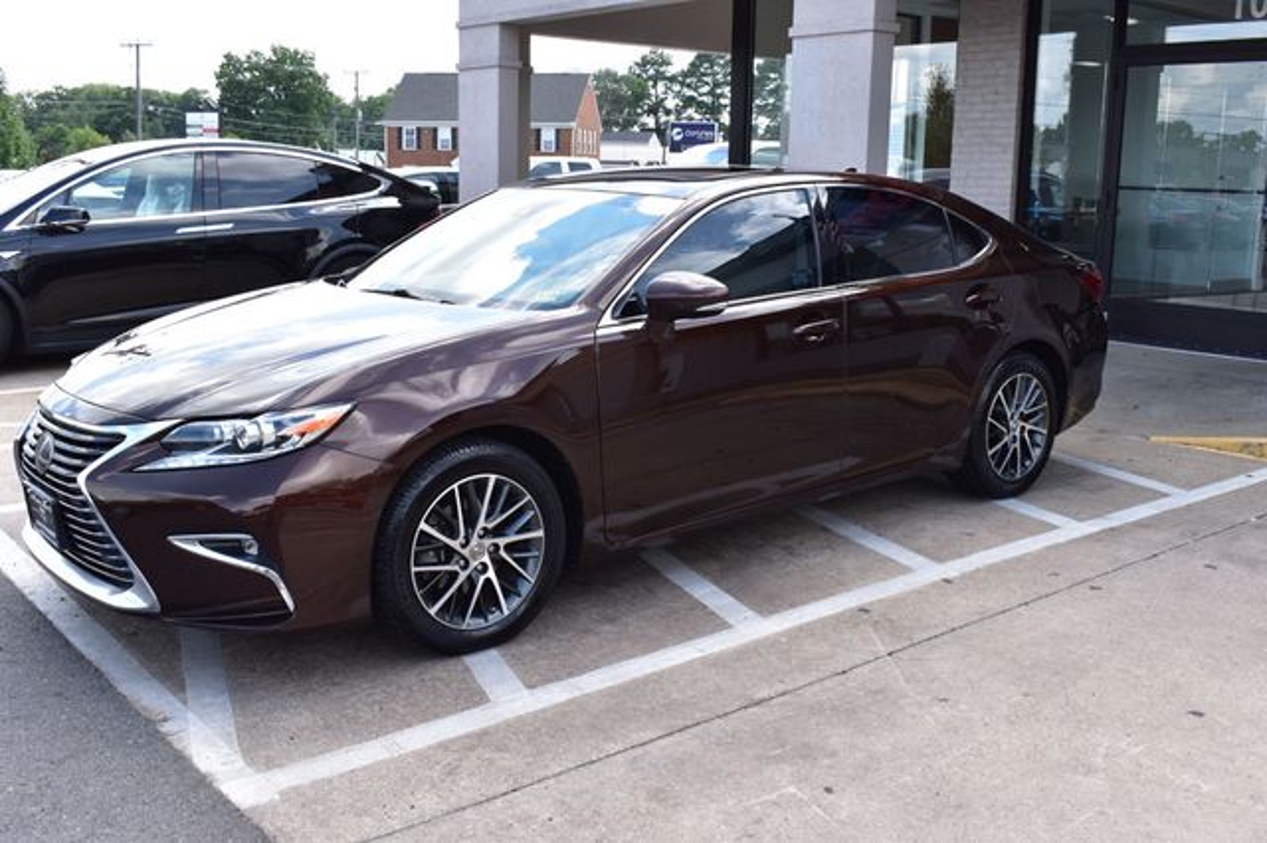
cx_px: 634
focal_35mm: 36
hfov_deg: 53.2
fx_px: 1266
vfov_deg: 36.8
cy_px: 422
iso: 400
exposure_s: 1/200
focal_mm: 24
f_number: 10
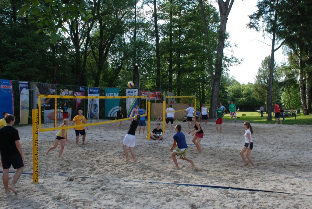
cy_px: 104
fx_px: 364
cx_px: 156
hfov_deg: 46.4
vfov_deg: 32.0
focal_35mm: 42
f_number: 5.6
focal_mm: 28
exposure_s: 1/125
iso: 110
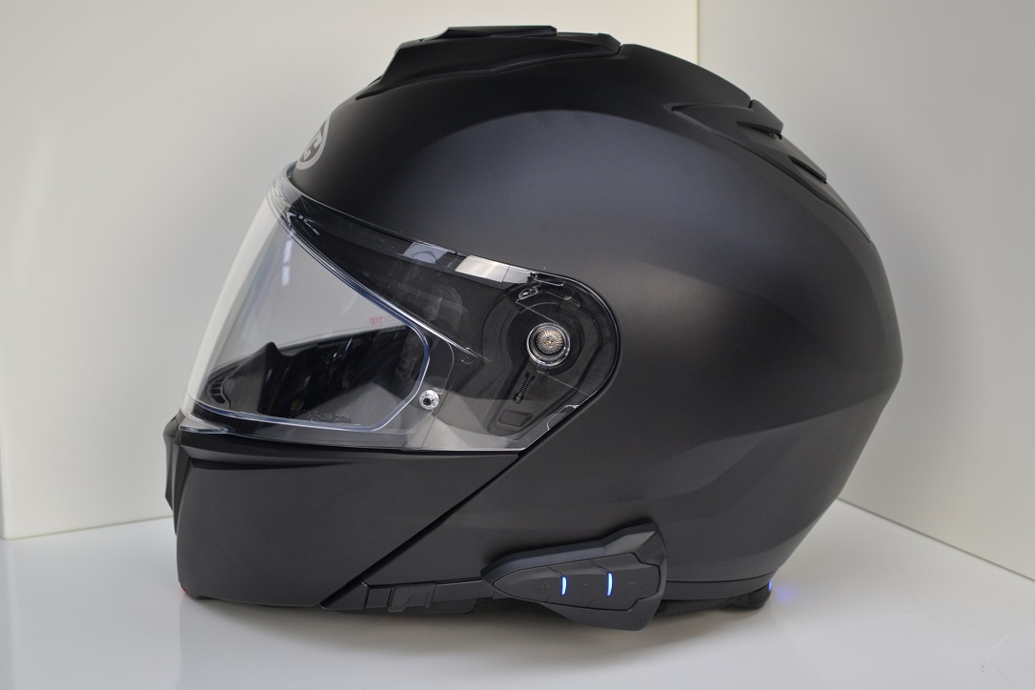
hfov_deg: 23.2
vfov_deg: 15.6
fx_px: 2516
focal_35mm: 88
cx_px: 541
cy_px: 356
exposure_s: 1/15
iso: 400
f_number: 5.6
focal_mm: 55
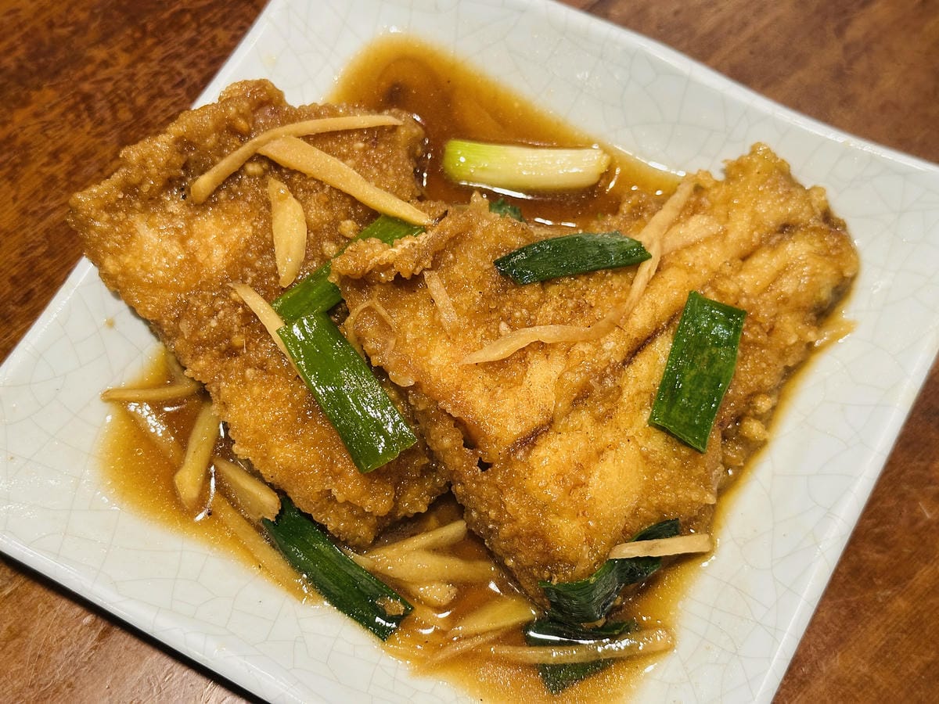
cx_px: 470
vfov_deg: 30.3
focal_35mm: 48
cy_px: 352
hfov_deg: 39.7
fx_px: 1302
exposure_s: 1/40
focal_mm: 6.86
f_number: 1.78
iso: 250
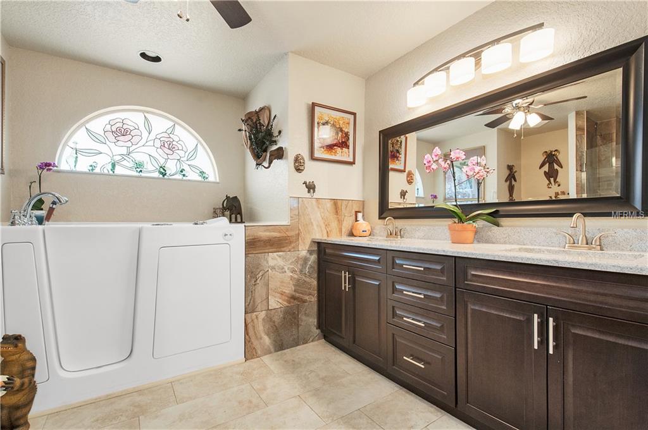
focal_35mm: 15
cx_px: 324
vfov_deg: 77.2
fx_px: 270
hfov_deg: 100.5
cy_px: 215
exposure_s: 1/6
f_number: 8
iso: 320
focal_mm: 15
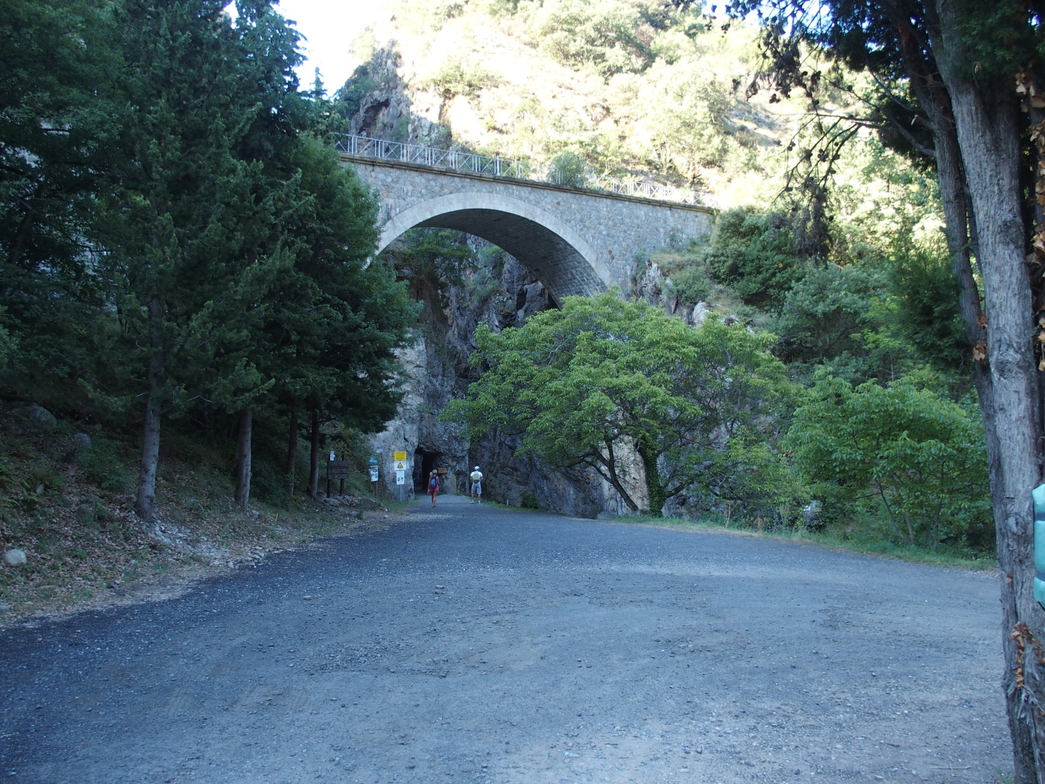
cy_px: 392
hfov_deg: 63.4
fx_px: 845
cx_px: 522
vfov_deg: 49.7
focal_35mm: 28
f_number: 2.8
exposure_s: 1/80
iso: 100
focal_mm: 6
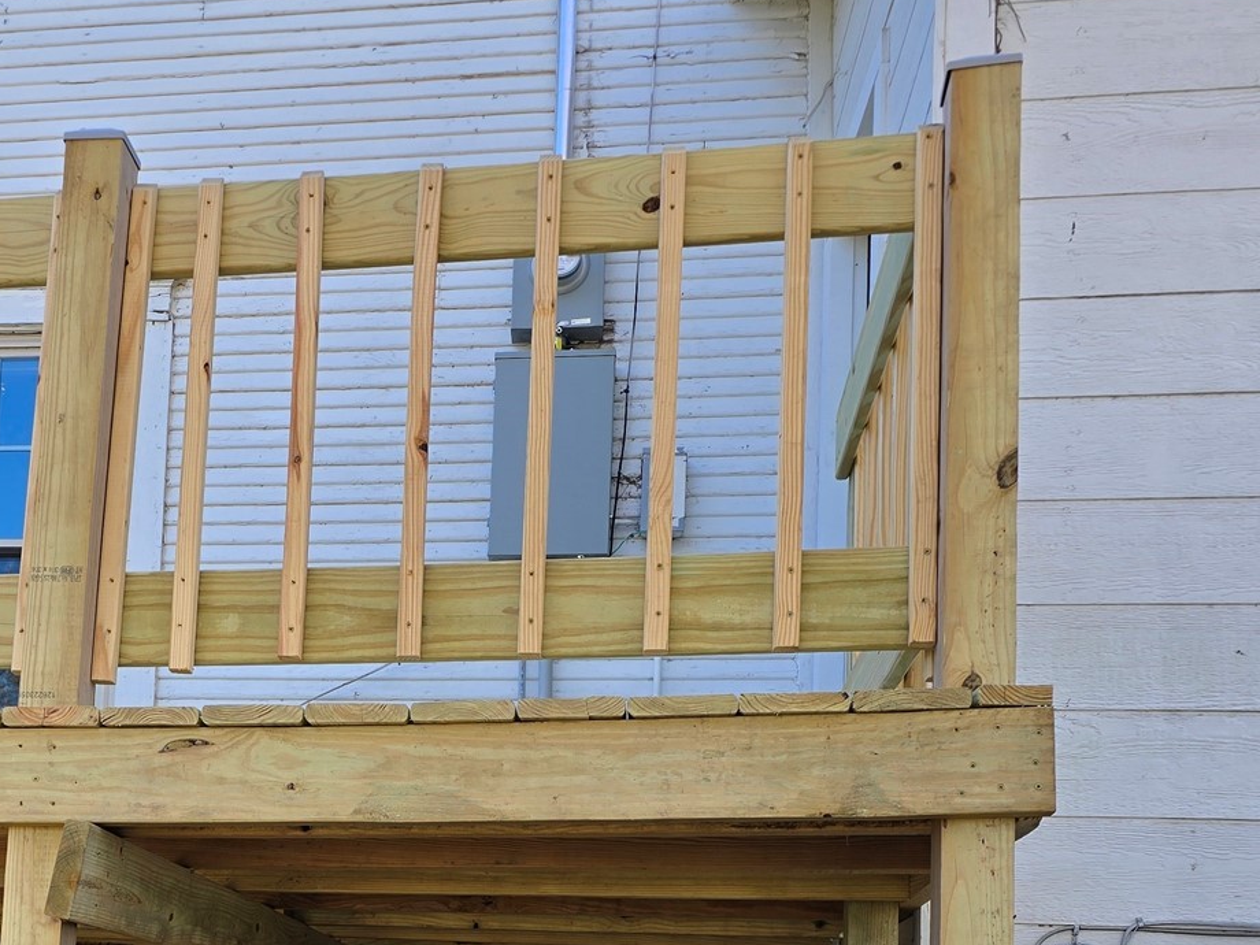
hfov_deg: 38.1
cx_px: 241
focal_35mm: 48
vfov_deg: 28.6
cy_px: 924
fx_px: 1747
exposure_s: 1/180
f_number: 1.7
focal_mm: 6.3
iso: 16
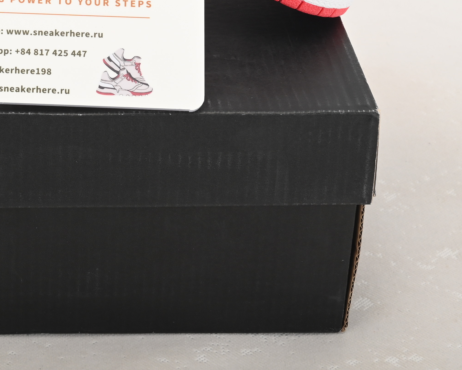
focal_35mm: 115
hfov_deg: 16.4
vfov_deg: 13.1
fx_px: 1572
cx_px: 1
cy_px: -48
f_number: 11
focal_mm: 41
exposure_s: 1/200
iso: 100
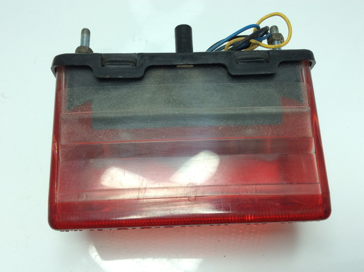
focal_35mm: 32
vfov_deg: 44.0
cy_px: 136
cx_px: 182
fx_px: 336
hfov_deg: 56.9
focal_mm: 3.3
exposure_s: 1/286
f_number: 2.4
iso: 32
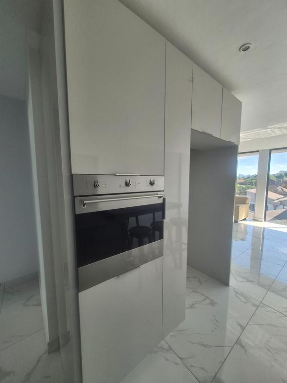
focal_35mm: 13
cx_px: 144
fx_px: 144
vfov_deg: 106.2
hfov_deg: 89.9
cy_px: 192
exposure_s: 1/359
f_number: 2.2
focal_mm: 1.74
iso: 80
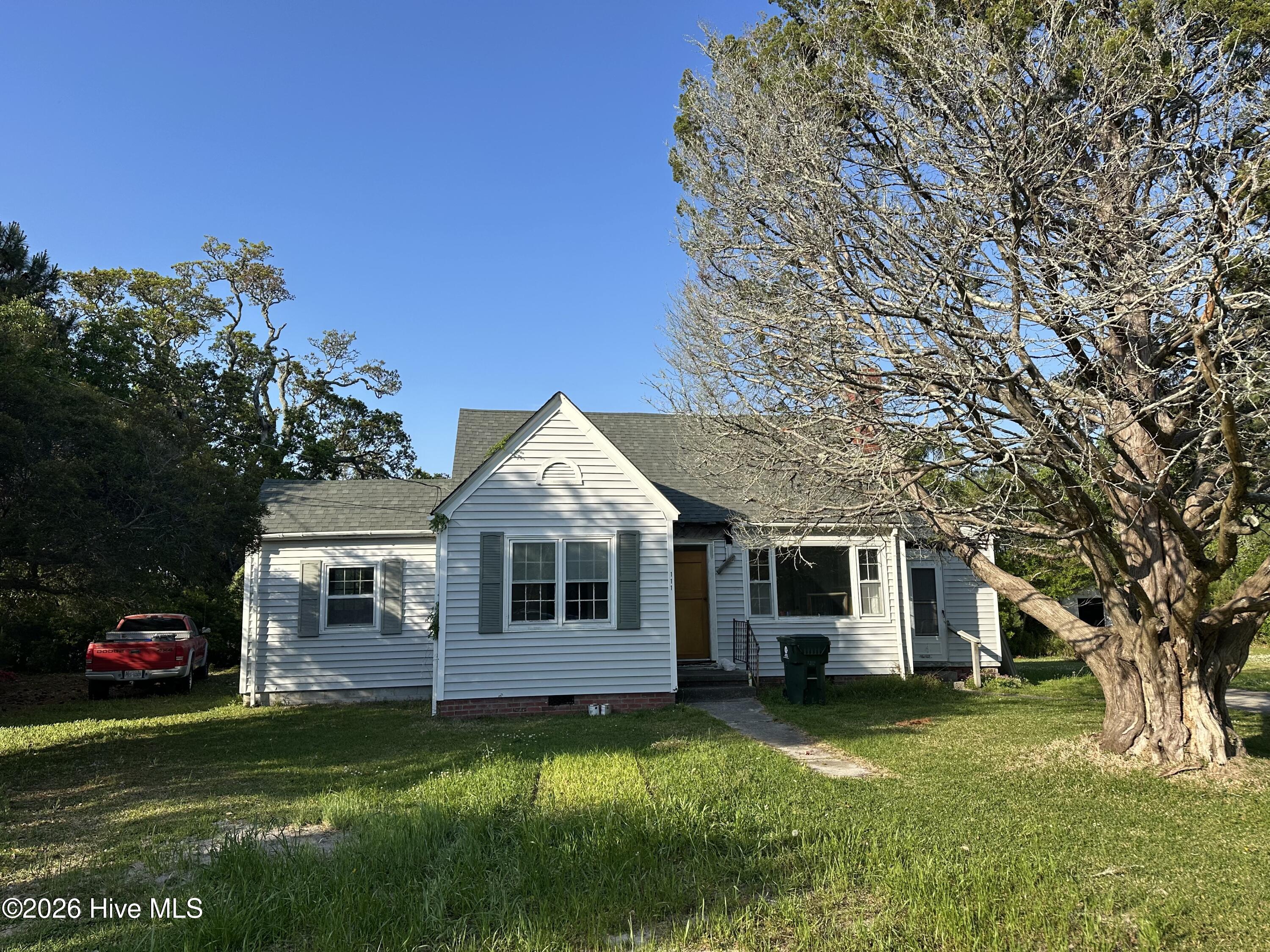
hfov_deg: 71.6
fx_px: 881
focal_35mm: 24
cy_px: 476
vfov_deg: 56.8
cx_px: 635
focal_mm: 6.86
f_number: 1.78
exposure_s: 1/2882
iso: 80
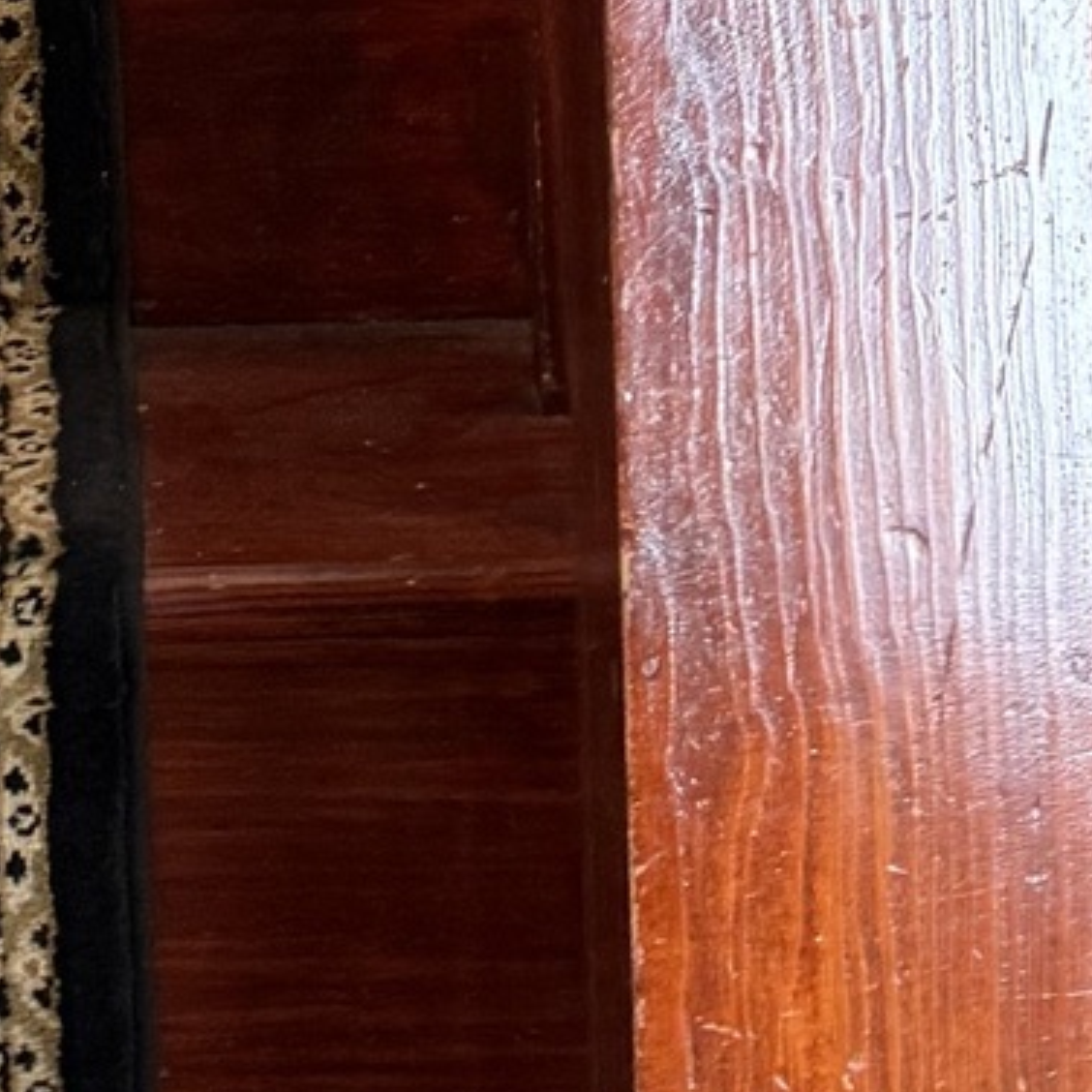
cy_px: -1144
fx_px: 4640
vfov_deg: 11.9
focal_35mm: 130
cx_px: 90
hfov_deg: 13.3
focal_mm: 6.76
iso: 250
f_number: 1.78
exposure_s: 1/60
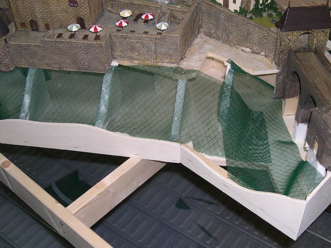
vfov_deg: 32.9
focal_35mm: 44
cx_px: 183
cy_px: 133
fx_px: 421
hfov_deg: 42.9
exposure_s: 1/60
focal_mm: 8
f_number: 2.8
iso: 100
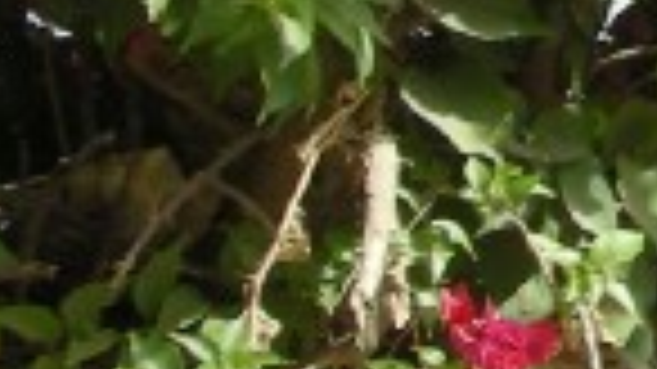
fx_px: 4092
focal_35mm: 235
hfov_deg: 8.3
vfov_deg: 4.8
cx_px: 1647
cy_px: -898
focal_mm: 5.7
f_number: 2.8
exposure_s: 1/408
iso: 50
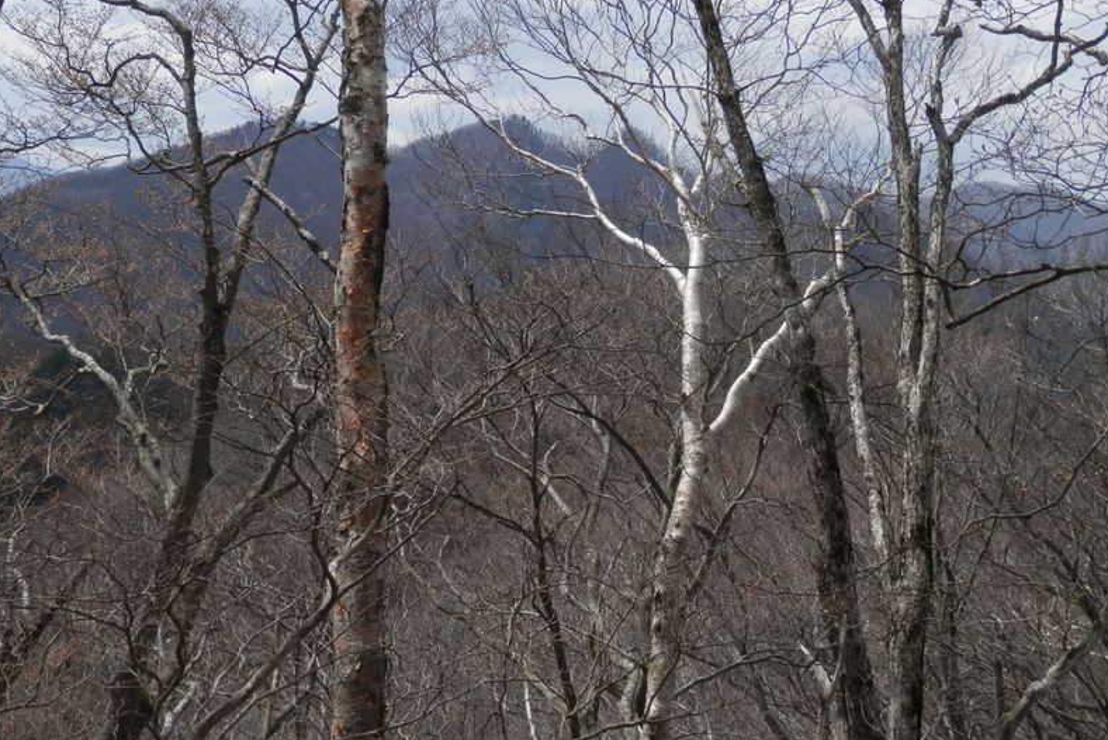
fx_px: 1755
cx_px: 554
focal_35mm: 57
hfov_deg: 35.0
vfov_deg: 23.8
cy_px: 333
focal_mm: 9.8
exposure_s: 1/800
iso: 80
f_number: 4.1
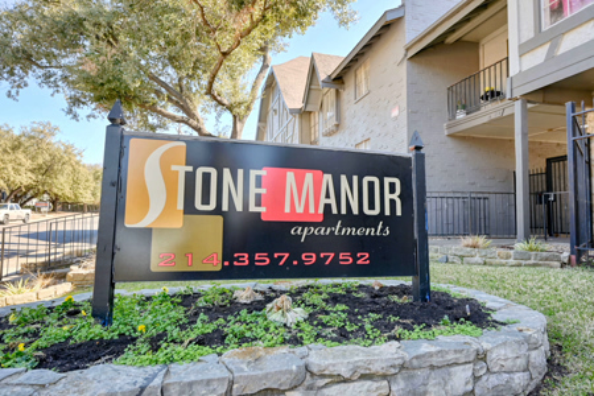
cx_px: 297
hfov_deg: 79.9
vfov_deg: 58.3
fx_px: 355
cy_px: 198
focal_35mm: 22
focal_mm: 21.5
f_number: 4
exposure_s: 1/160
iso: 125
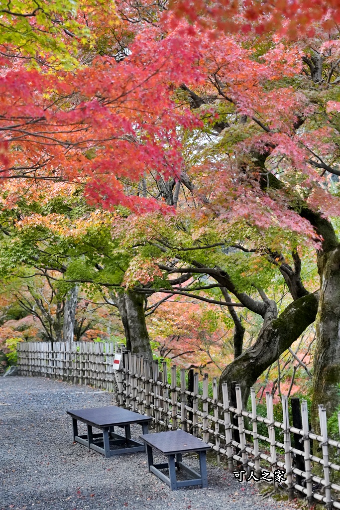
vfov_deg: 21.7
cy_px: 255
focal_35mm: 94
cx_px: 170
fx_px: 1331
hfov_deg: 14.6
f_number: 3.2
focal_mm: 62.9
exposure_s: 1/500
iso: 5000
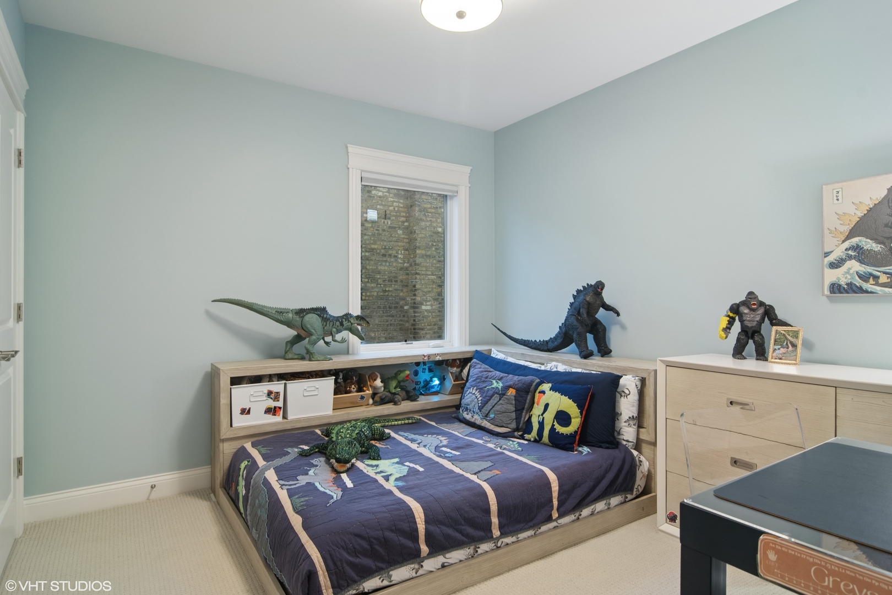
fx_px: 446
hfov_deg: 90.0
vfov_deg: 67.4
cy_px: 298
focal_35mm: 18
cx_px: 446
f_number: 8
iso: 200
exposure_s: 1/3
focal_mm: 12
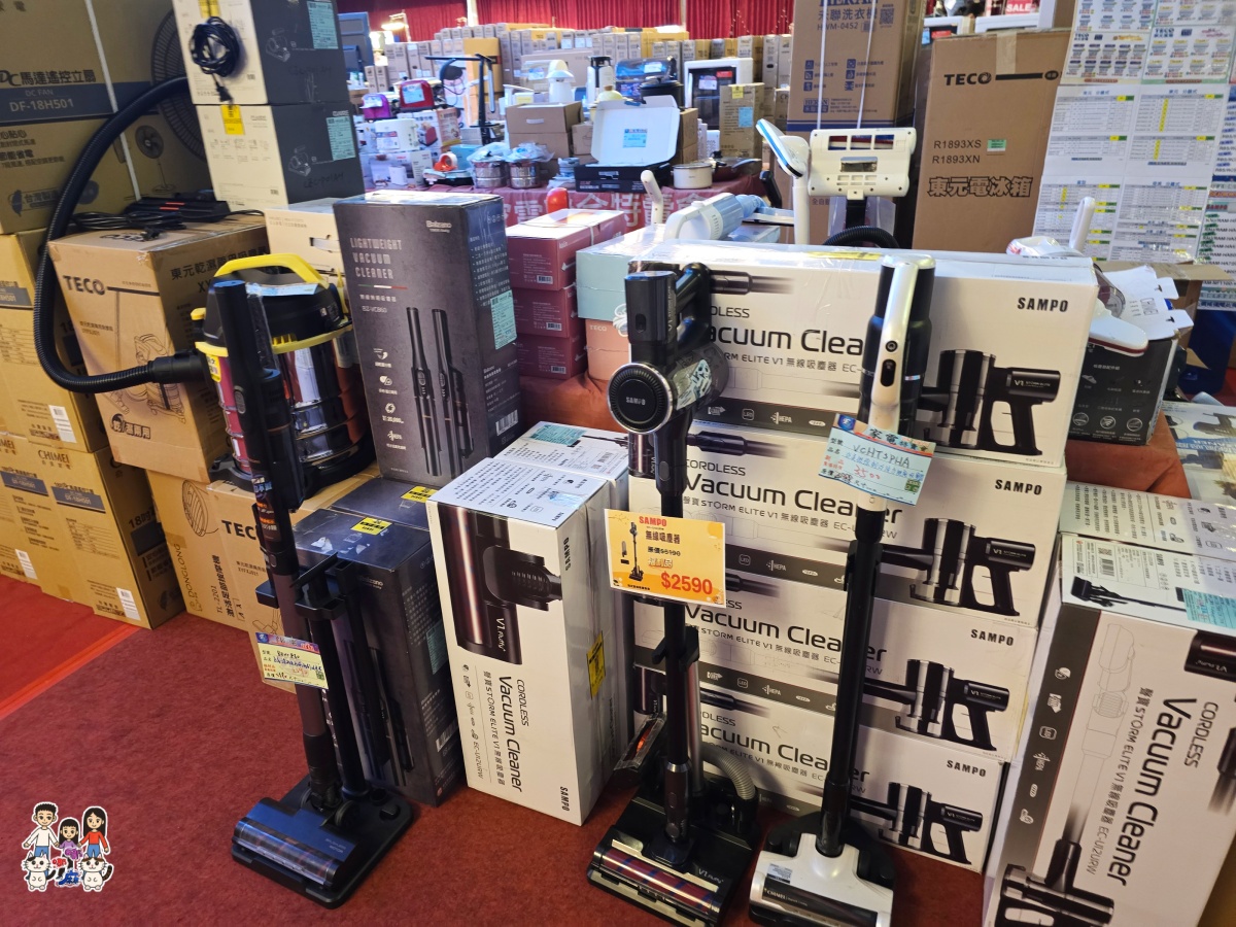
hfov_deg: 73.9
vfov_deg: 58.9
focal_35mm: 23
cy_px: 464
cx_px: 618
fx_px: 821
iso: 400
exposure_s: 1/30.2
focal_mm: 6.3
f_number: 1.7
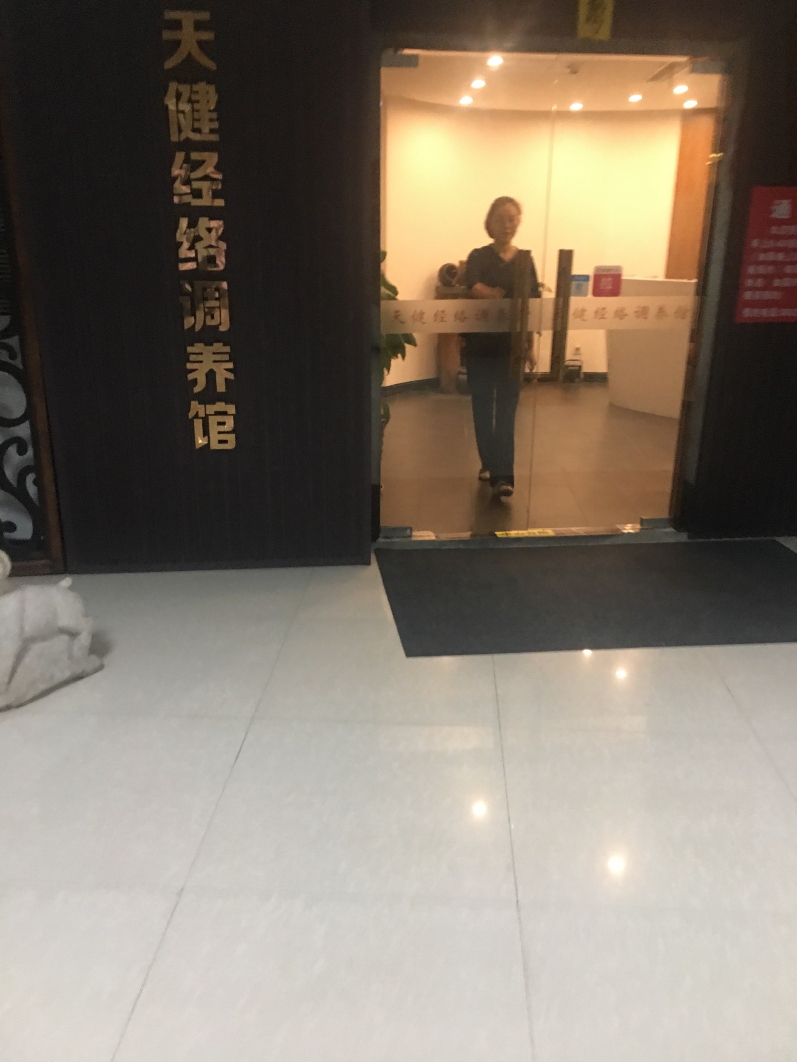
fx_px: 890
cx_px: 398
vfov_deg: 61.7
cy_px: 531
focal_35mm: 29
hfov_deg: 48.2
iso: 100
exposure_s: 1/10
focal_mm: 4.15
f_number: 2.2
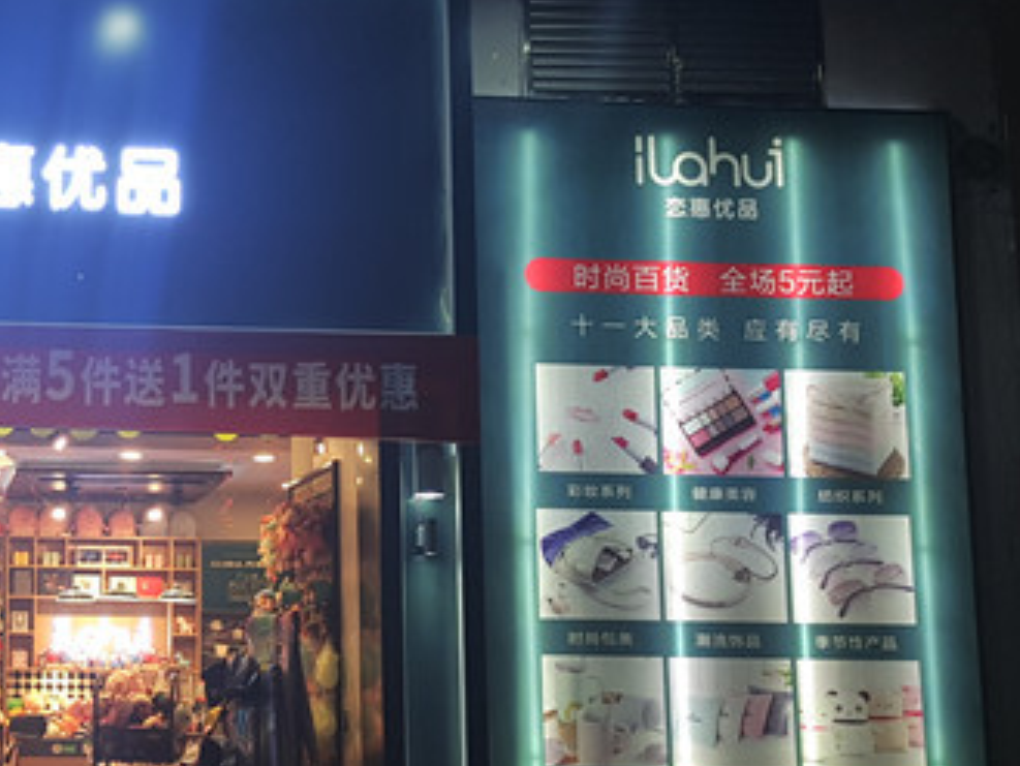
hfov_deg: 27.7
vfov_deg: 22.3
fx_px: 1945
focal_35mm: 66
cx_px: 3
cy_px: 433
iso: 64
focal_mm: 3.75
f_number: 2
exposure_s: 1/33
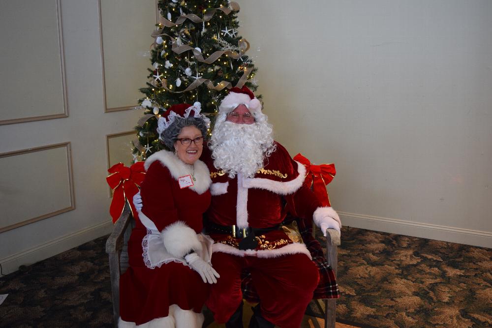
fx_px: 492
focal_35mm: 36
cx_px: 246
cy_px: 164
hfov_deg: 53.1
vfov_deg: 36.9
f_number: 4
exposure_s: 1/60
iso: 720
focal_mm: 24
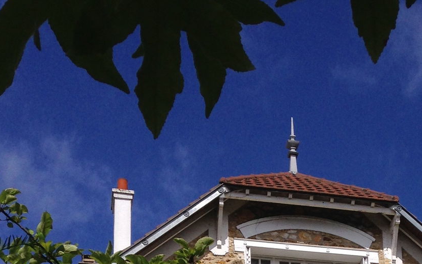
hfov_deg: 22.7
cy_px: 482
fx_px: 1035
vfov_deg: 13.1
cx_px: 348
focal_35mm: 90
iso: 50
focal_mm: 4.12
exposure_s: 1/4184
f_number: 2.4
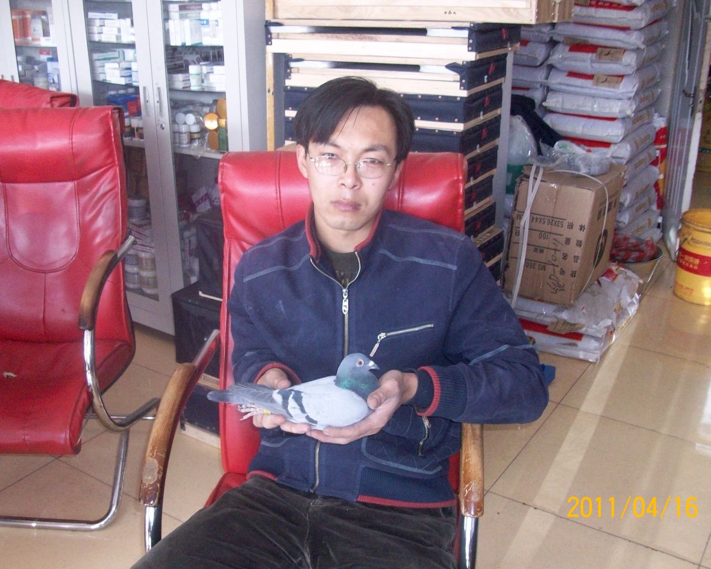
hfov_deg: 50.3
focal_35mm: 36
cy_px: 287
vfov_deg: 41.2
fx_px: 758
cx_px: 351
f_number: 2.8
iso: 200
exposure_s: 1/60
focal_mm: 5.7
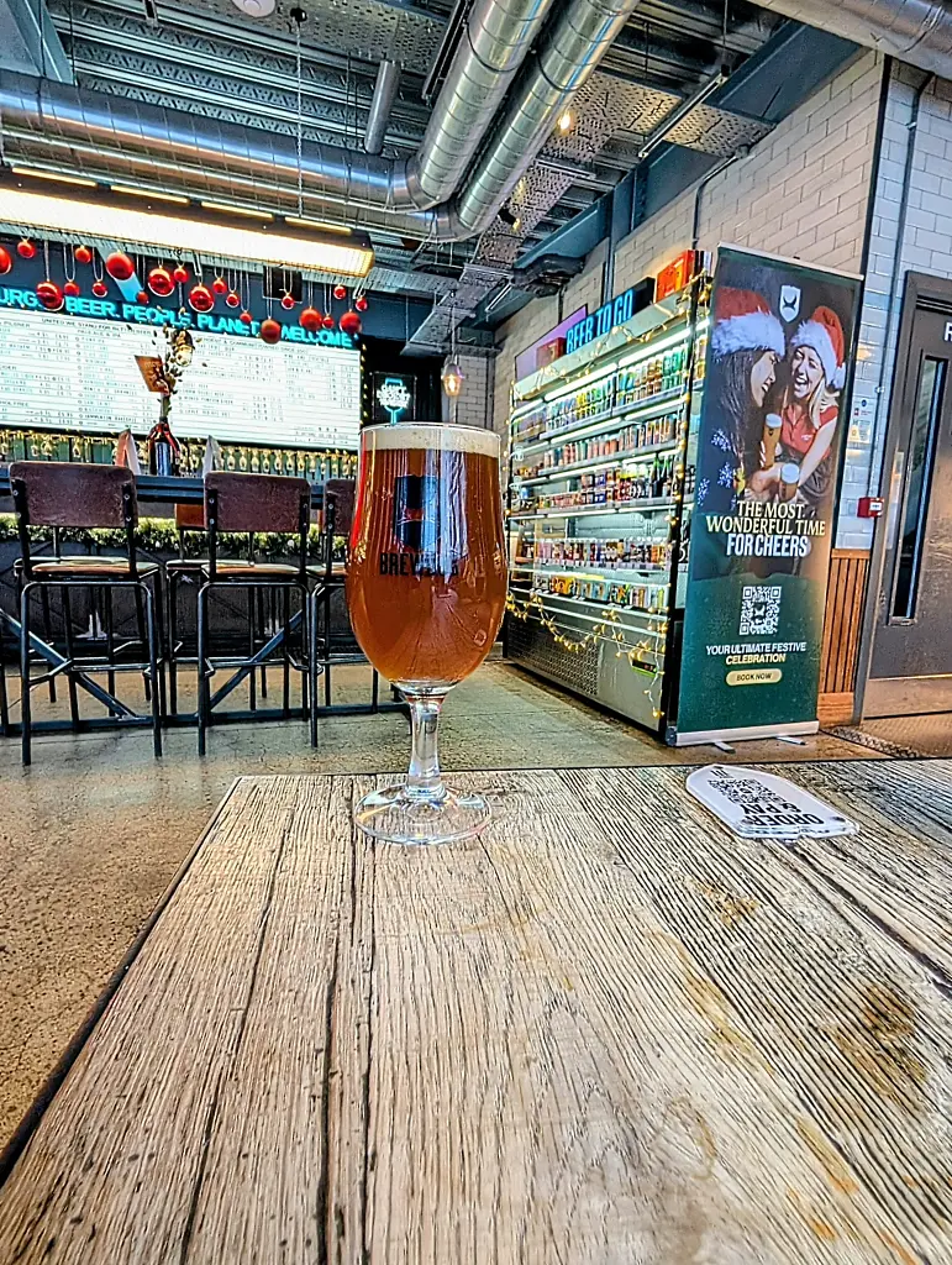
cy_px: 632
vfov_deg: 110.5
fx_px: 439
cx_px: 476
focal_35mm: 12
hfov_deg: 94.6
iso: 54
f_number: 1.7
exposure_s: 1/25
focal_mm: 2.02
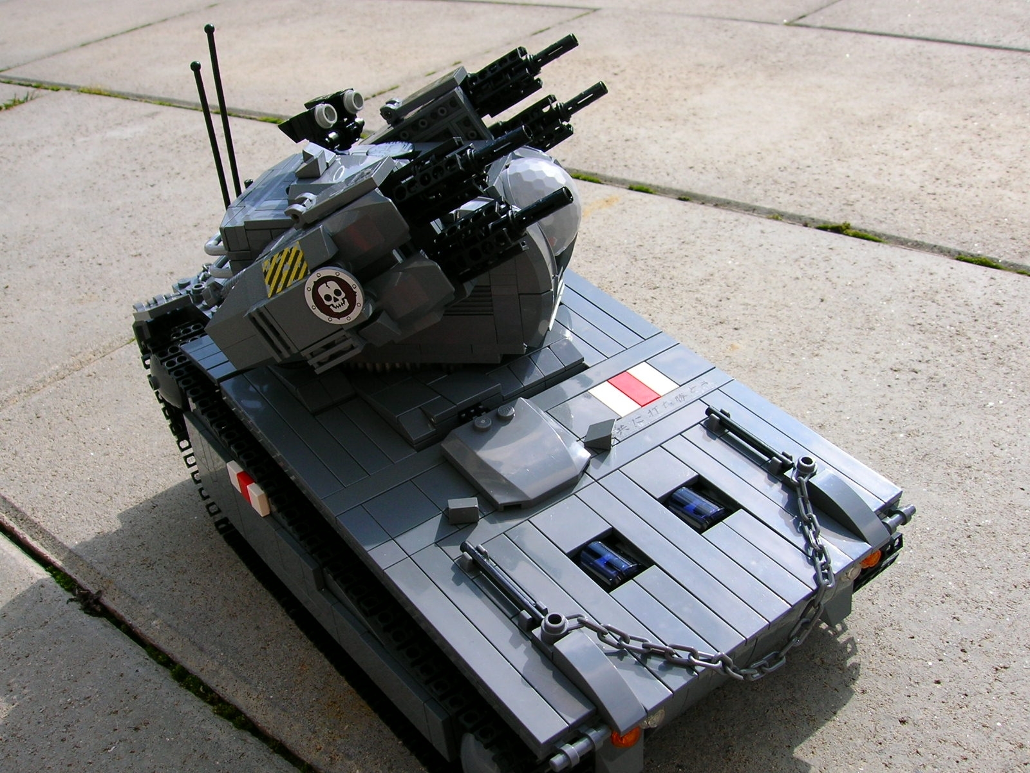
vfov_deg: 41.8
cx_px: 515
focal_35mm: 34
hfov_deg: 54.0
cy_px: 386
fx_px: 1012
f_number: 4.9
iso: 50
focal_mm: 5.7
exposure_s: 1/270
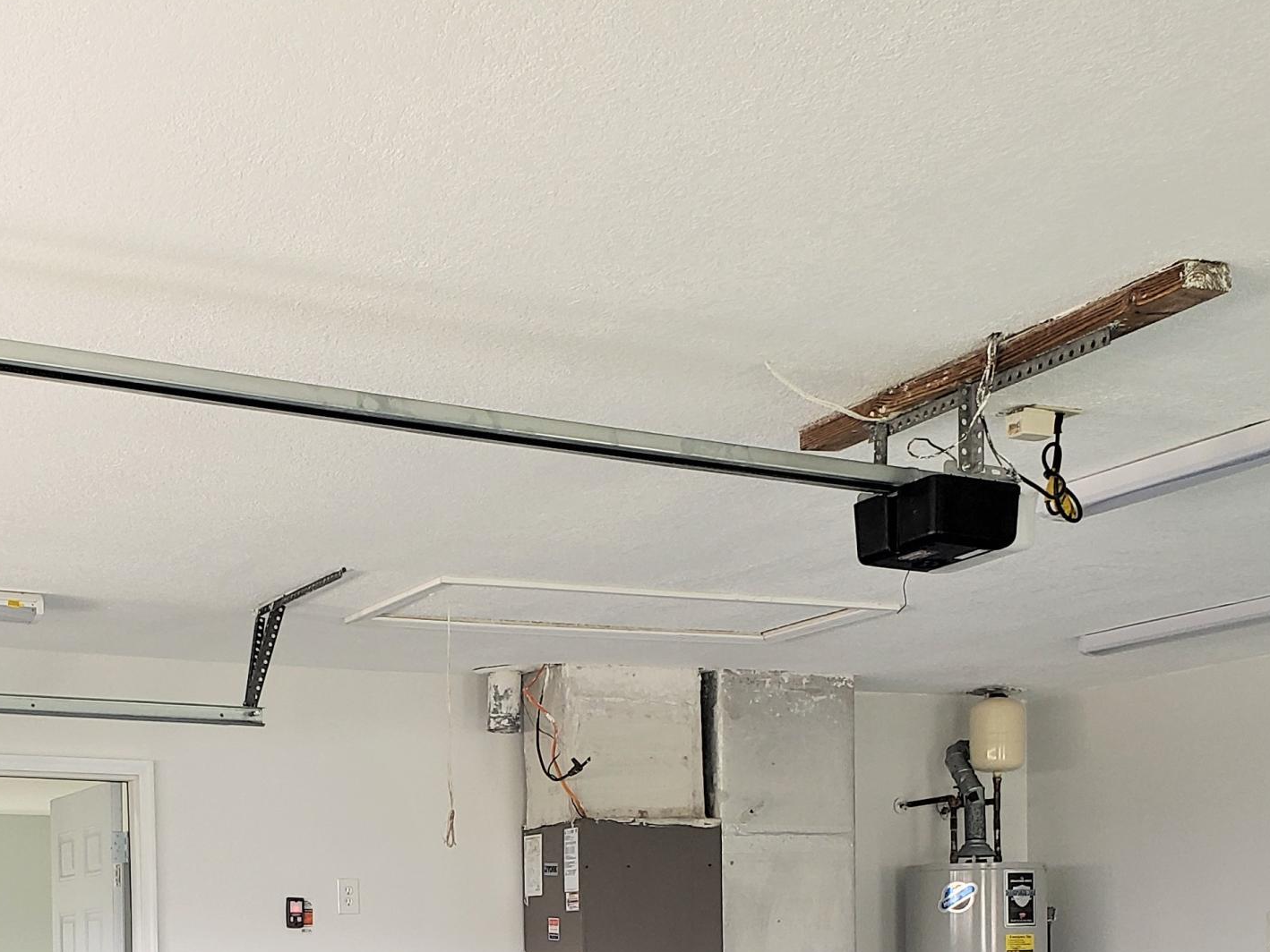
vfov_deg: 25.0
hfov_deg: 34.4
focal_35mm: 55
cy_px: 997
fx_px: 2018
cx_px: 357
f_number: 2.4
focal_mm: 4.3
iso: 160
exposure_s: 1/60
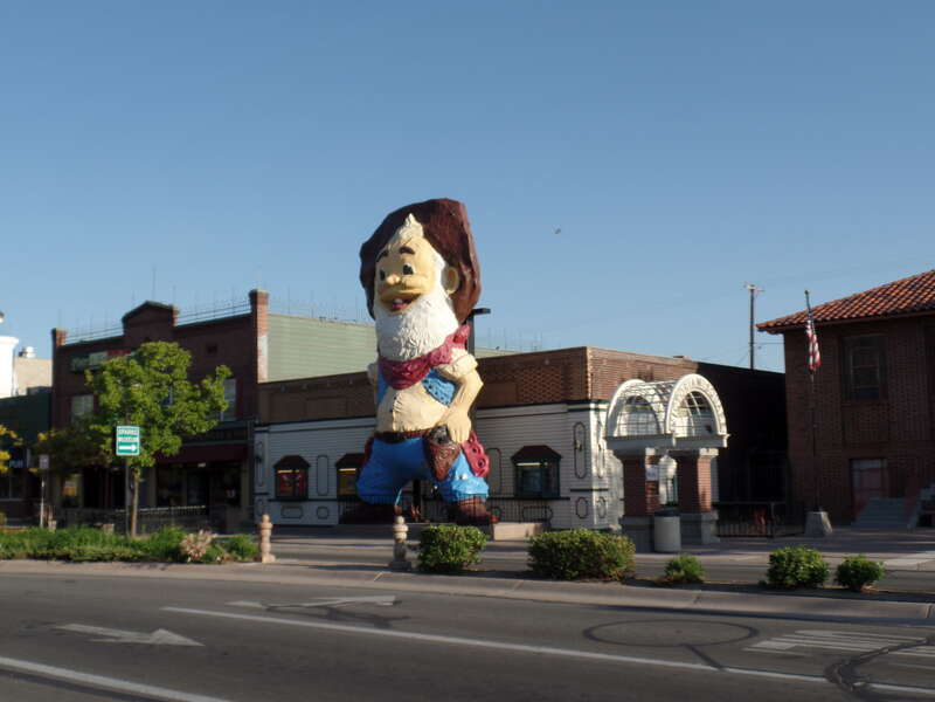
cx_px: 468
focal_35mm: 42
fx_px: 1134
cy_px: 351
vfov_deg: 34.3
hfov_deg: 44.8
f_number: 3.6
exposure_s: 1/750
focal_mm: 7.5
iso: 80
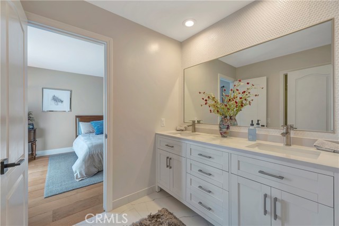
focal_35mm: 15
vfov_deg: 77.4
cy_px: 113
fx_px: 141
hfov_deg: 100.4
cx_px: 170
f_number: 5.6
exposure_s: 1/15
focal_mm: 10
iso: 100
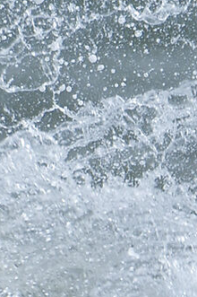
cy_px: 310
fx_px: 35836
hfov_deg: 0.3
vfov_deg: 0.5
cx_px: -404
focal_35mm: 4357
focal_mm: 600
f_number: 6.3
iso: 125
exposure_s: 1/640
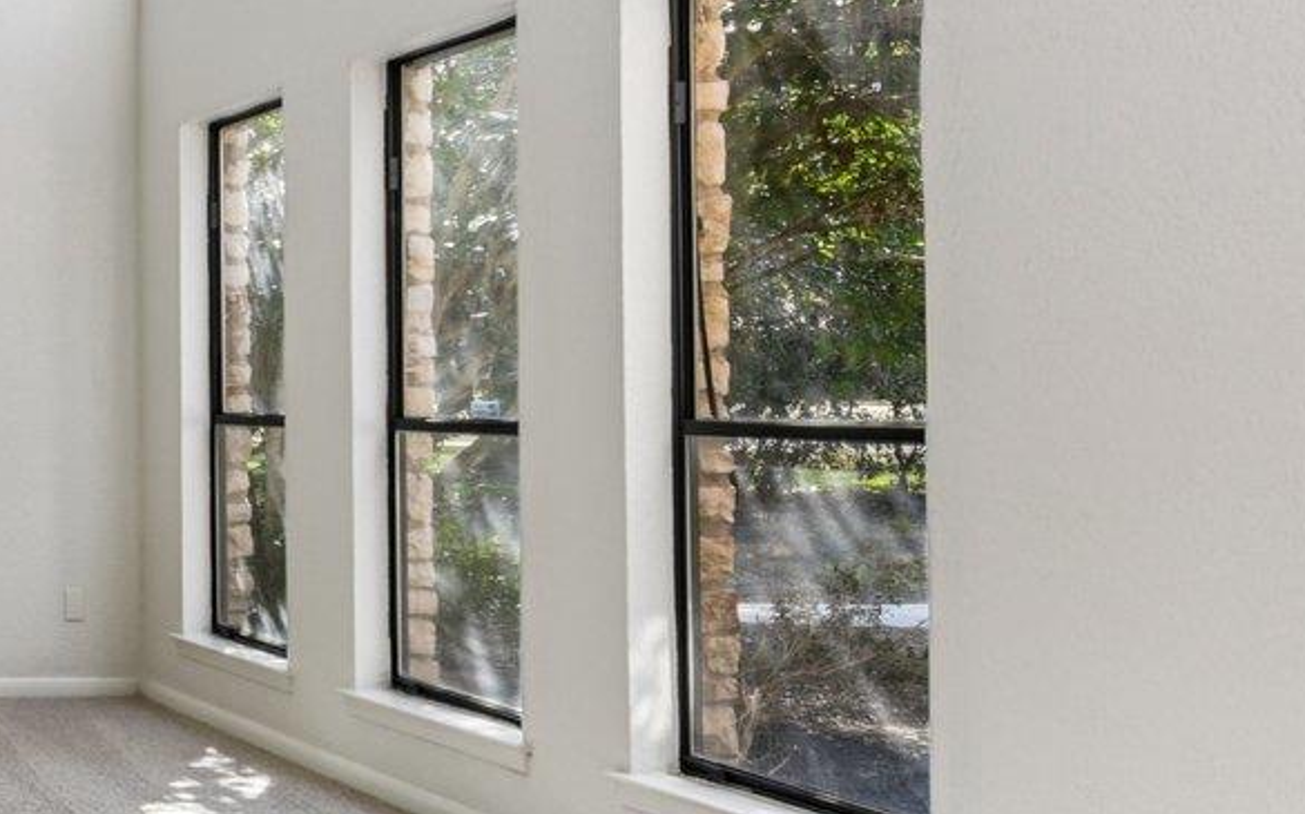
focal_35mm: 50
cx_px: -482
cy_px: 413
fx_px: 1777
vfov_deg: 25.8
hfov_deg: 30.0
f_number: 8
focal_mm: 14
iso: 100
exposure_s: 1/25
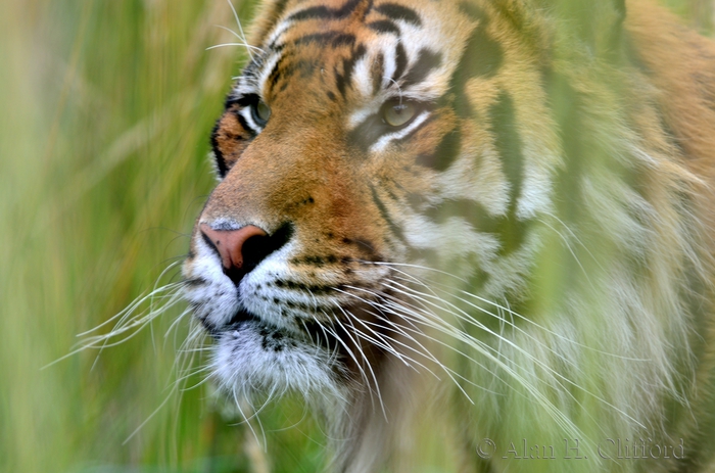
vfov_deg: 4.3
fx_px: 6241
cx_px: 358
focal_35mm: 315
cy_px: 236
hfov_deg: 6.6
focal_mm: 210
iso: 160
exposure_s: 1/100
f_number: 5.3
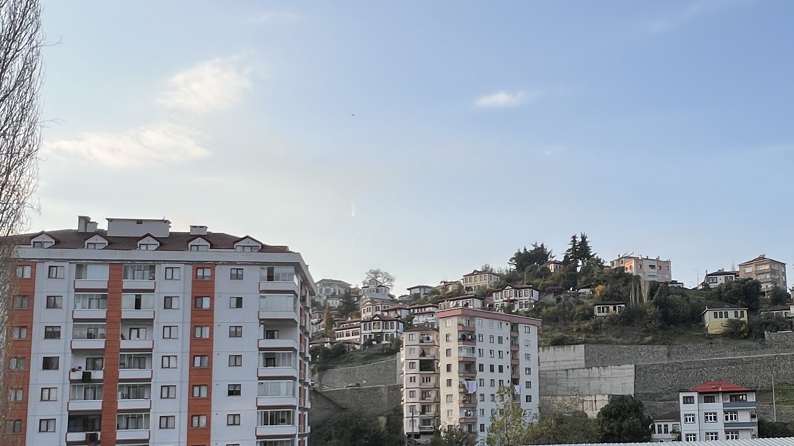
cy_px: 327
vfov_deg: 35.0
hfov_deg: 57.5
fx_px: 695
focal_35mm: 33
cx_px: 558
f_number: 1.8
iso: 32
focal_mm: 1.57
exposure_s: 1/1167
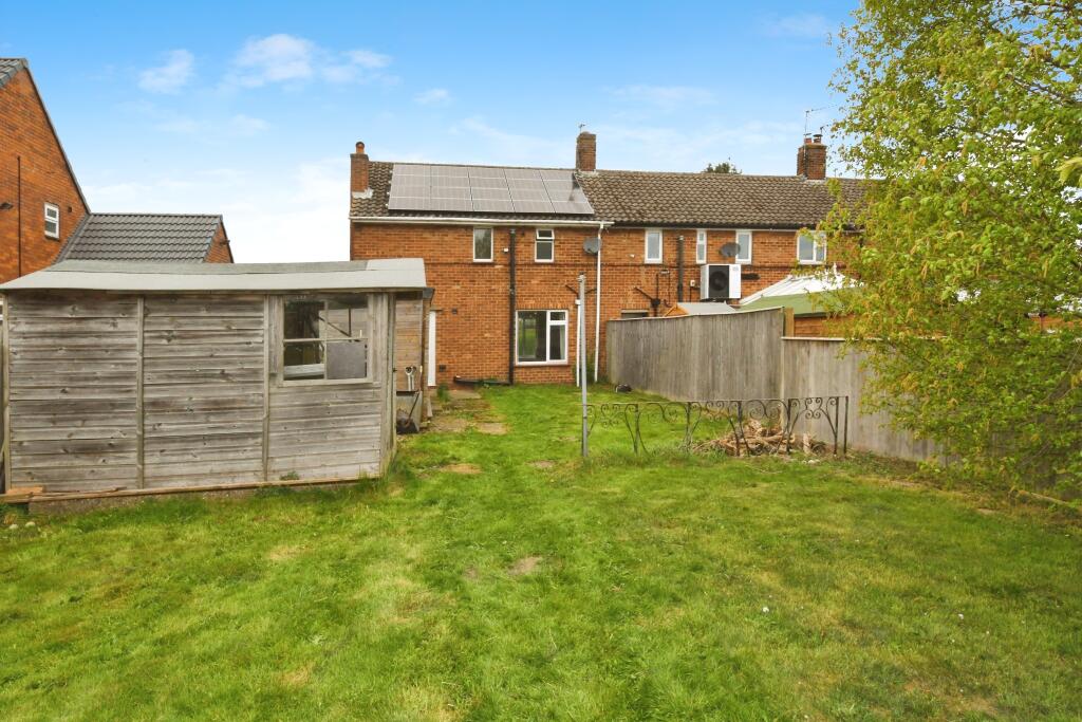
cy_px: 361
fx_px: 571
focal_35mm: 19
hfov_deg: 86.9
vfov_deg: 64.6
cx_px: 541
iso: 800
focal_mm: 13
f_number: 18
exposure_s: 1/250
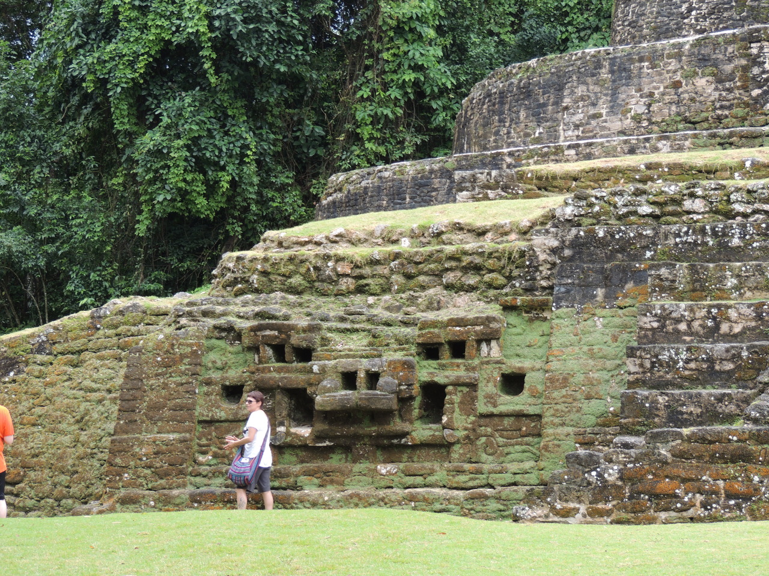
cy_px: 288
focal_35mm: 100
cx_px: 384
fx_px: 2222
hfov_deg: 19.6
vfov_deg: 14.8
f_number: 4.1
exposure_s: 1/100
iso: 110
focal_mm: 17.8
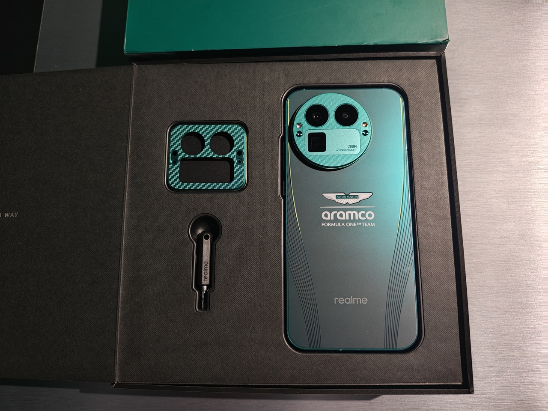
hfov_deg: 73.9
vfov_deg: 58.9
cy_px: 206
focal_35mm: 23
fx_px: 364
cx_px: 274
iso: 1750
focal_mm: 6.57
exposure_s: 1/51.1
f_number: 1.6
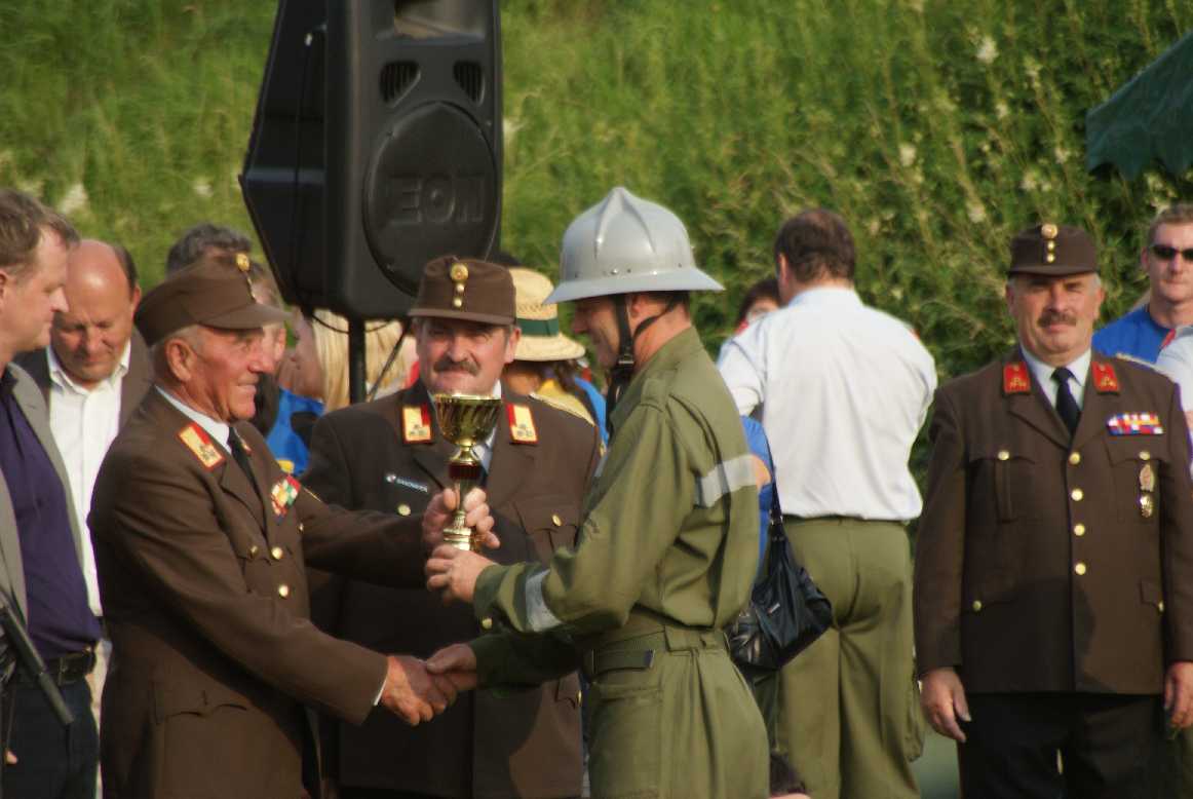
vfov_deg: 4.6
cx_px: 596
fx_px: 9954
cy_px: 400
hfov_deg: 6.9
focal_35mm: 300
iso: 200
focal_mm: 200
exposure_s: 1/500
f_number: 5.6
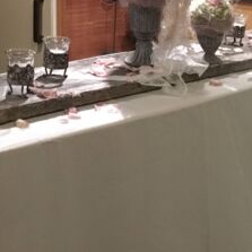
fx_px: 758
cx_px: 36
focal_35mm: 92
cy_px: -76
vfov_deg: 17.7
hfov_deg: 18.6
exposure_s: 1/17
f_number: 2.2
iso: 320
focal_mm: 4.15
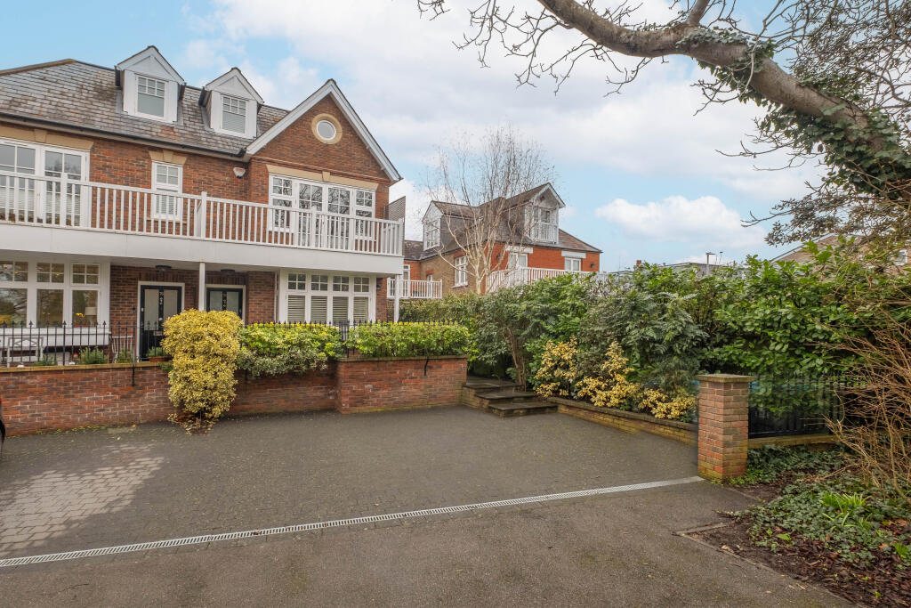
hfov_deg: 100.4
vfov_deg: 77.3
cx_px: 456
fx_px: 380
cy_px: 304
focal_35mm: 15
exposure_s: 1/100
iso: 400
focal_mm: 10
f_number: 7.1
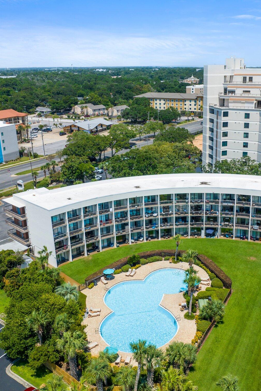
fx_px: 370
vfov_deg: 55.8
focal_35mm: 34
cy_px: 194
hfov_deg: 38.4
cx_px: 174
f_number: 2.8
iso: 160
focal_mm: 12.29
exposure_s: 1/2500
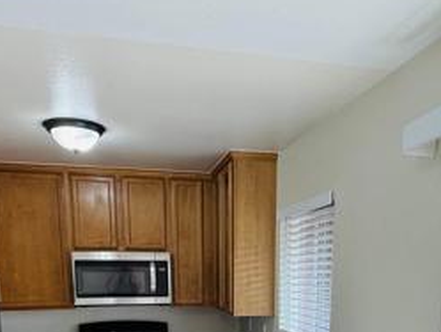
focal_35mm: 36
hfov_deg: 51.2
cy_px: 344
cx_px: 244
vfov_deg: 35.3
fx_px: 459
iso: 125
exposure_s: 1/120
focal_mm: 2.22
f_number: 2.2
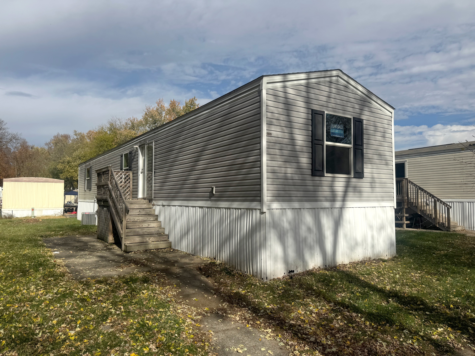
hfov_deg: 71.6
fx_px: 329
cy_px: 178
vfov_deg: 56.8
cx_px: 238
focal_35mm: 24
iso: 80
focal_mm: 6.76
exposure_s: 1/7937
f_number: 1.78
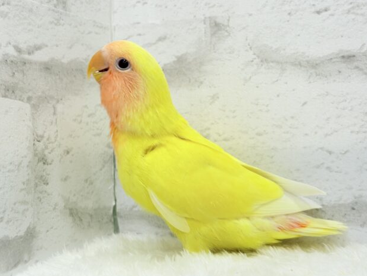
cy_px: 141
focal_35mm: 54
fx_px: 573
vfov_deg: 27.0
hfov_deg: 35.5
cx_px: 180
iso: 32
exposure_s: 1/50
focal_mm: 5.96
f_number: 1.6
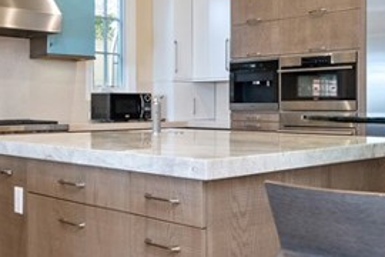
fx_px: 567
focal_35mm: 53
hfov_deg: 37.0
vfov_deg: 25.5
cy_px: 105
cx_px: 270
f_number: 4
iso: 560
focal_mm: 14
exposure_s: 1/60
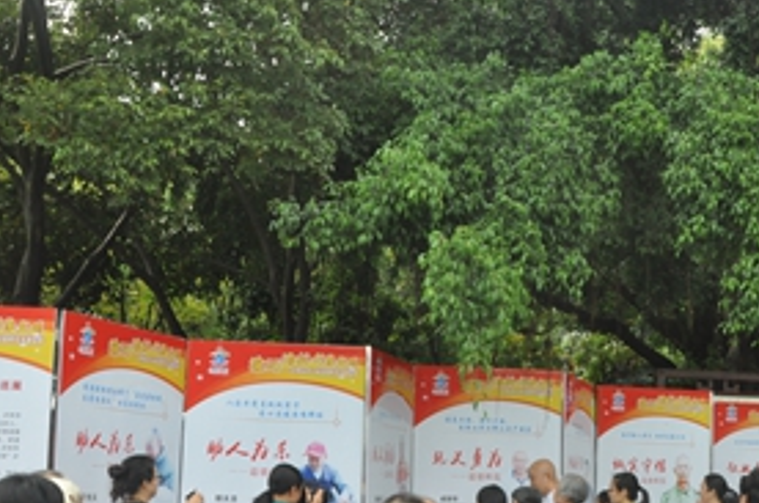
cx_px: 542
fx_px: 1031
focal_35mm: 49
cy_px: 341
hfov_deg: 39.6
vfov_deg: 27.2
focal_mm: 18
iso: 800
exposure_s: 1/640
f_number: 5.6
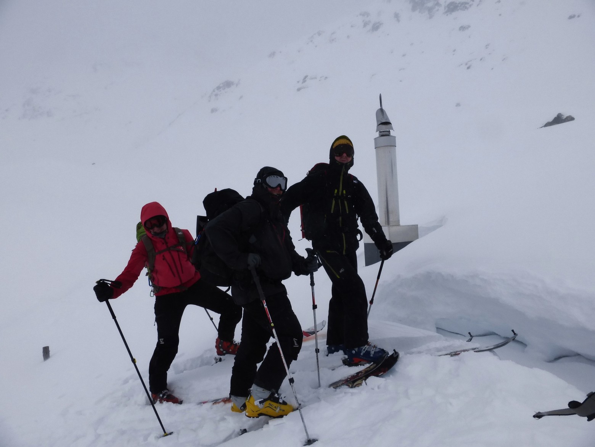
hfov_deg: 69.4
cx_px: 298
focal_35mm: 25
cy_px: 224
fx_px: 430
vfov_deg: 54.9
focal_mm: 4.3
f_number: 5.6
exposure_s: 1/1600
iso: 100
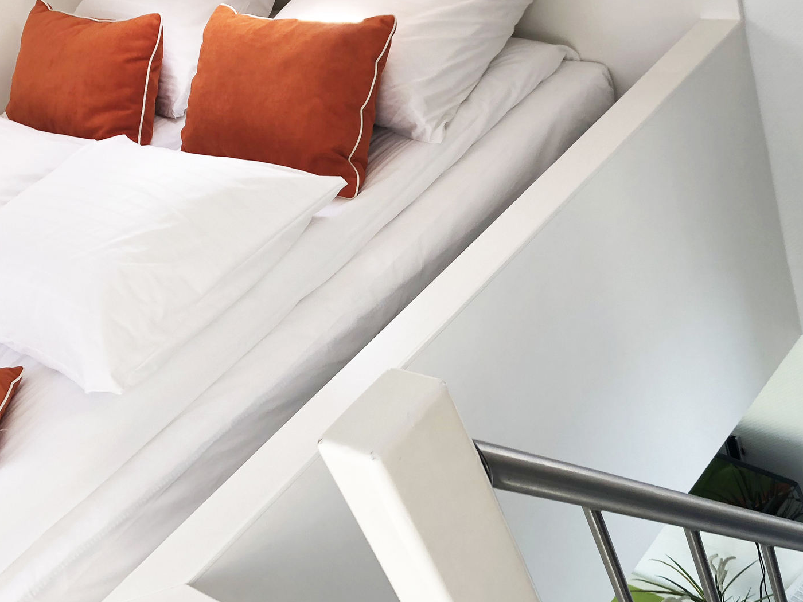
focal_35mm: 50
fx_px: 1160
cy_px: 311
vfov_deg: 29.1
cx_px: 513
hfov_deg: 37.9
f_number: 1.8
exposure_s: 1/120
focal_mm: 4
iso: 25
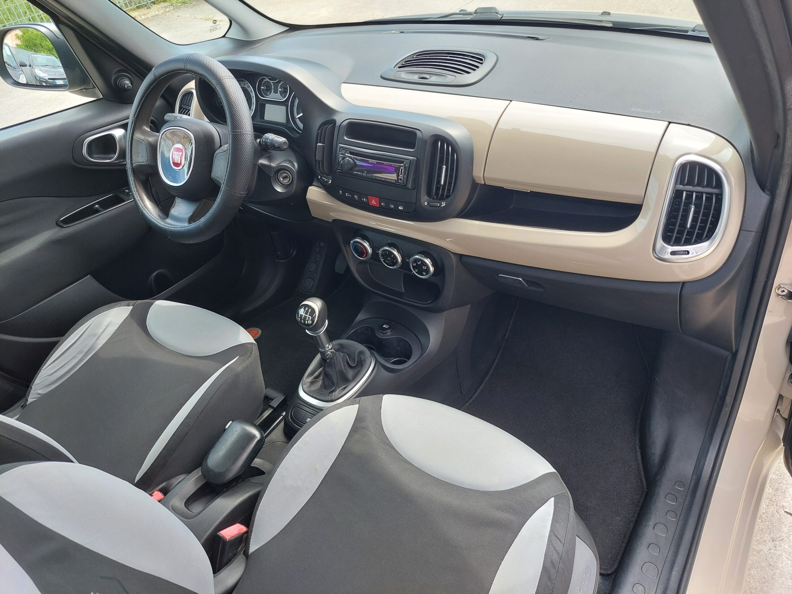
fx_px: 572
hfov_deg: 69.4
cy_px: 297
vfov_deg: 54.9
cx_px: 396
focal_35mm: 25
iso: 40
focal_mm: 5.23
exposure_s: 1/100
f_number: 1.8
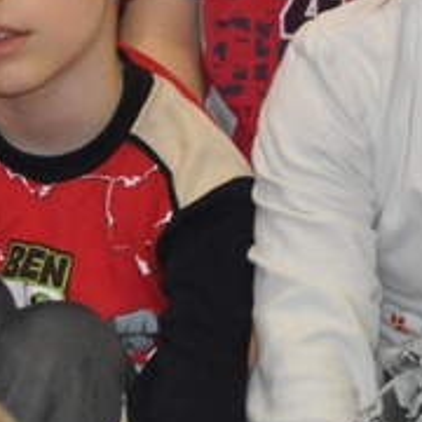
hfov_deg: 3.6
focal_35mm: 481
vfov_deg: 3.6
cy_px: -86
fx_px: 6633
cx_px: -12
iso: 2500
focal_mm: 85
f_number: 5.6
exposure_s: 1/200
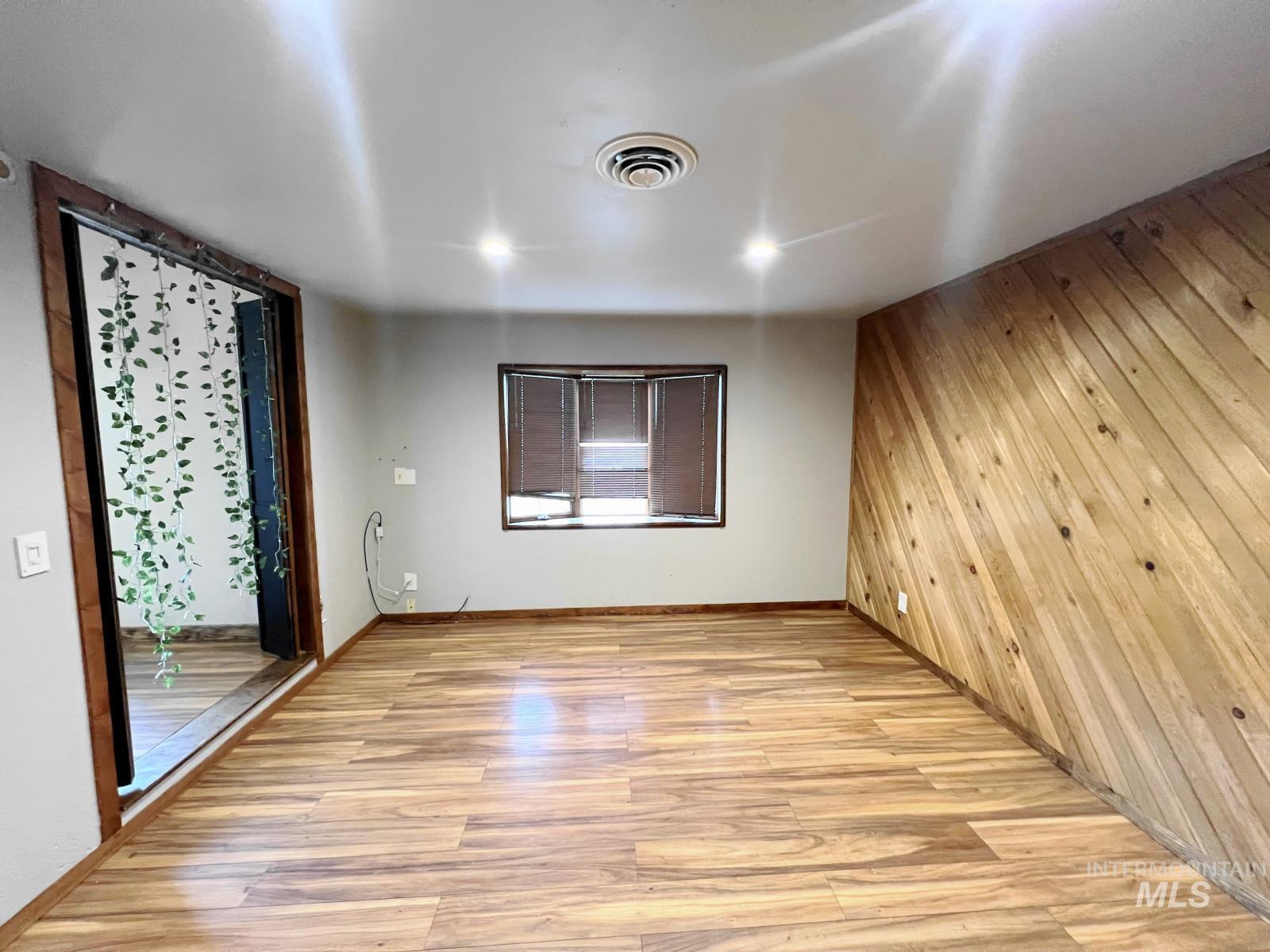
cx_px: 635
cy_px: 476
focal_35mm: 13
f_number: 1.8
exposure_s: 1/60
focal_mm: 1.57
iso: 500
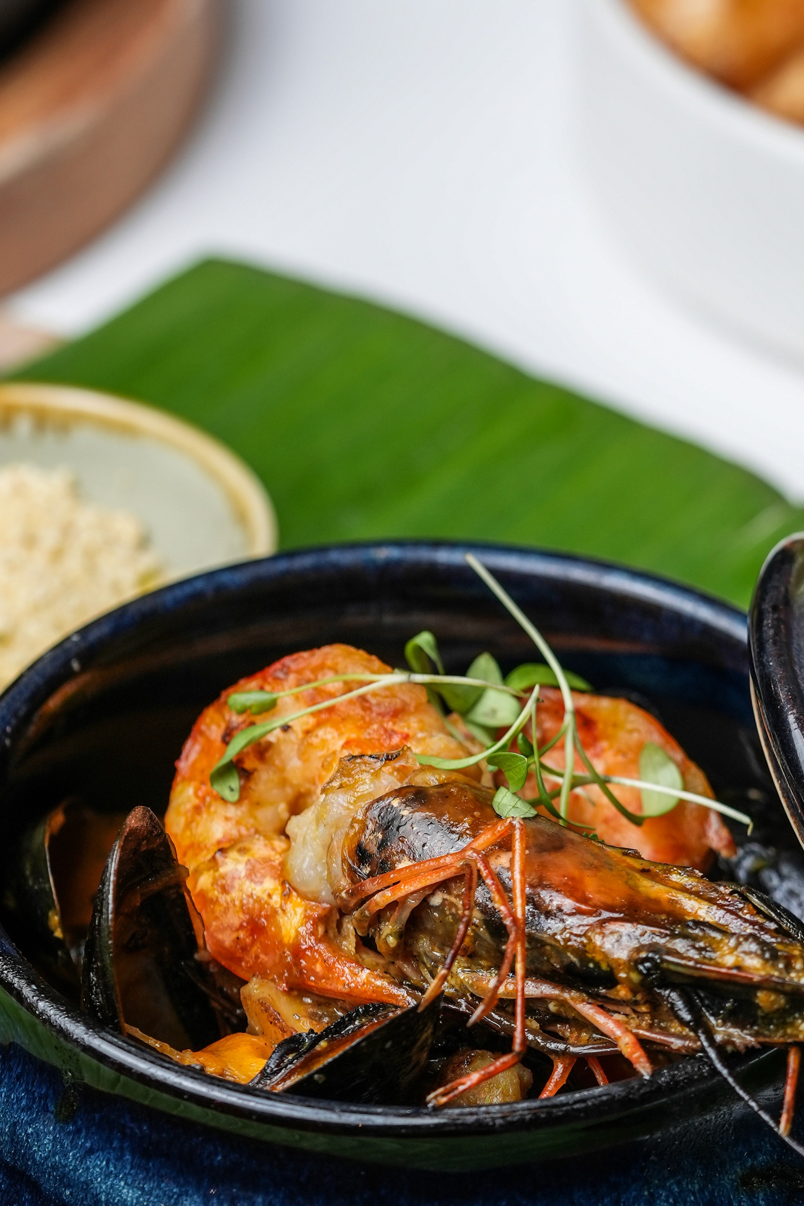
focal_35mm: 212
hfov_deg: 6.5
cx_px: 605
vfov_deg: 9.7
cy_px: 255
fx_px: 7102
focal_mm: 90
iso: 250
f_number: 4.5
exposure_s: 1/60
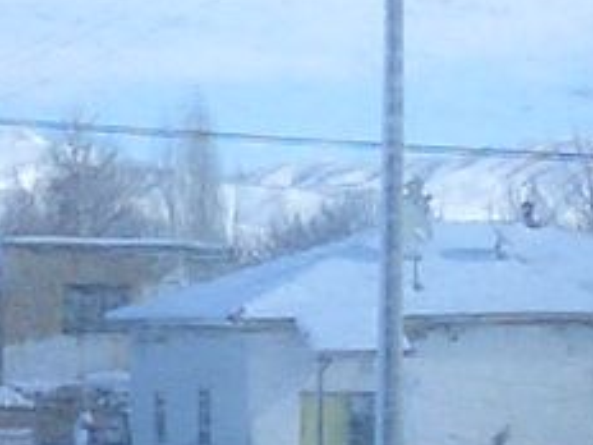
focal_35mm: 204
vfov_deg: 7.3
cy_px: 102
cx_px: 281
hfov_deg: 9.7
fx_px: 3495
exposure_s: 1/1000
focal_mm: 5.6
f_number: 3.5
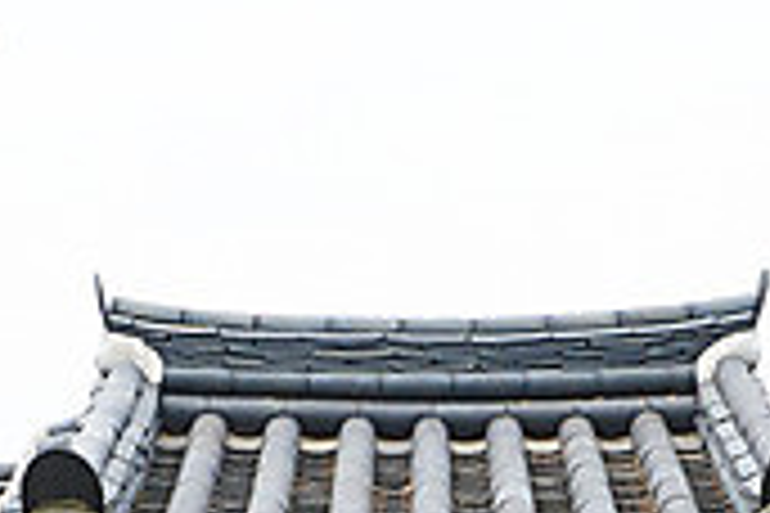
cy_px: 778
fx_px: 2994
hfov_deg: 14.6
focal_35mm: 140
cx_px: 475
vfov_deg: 9.5
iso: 640
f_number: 4.5
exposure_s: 1/3200
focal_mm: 40
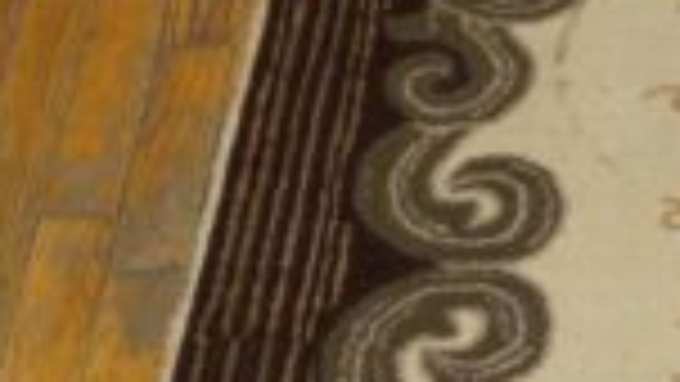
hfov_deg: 14.5
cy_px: 546
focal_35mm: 143
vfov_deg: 8.3
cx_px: 820
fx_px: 2580
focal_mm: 23
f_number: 4
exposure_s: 1/60
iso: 500
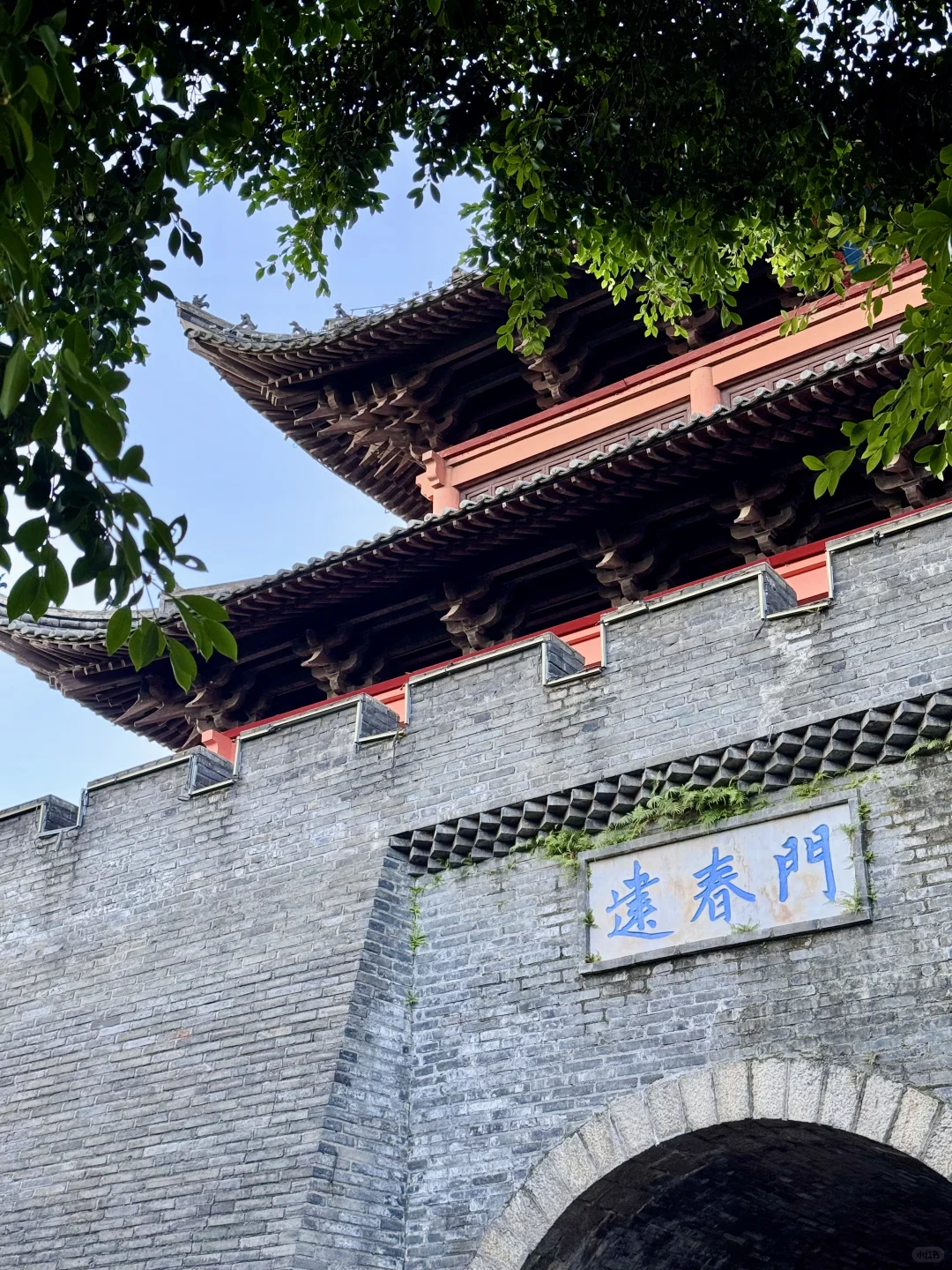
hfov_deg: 30.3
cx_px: 476
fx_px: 1760
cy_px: 635
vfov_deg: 39.7
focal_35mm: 48
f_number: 1.78
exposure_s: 1/60
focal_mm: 6.76
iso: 100
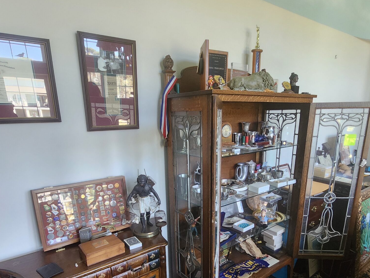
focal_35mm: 22
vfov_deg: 59.8
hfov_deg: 76.4
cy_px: 183
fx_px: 235
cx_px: 185
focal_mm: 1.74
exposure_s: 1/60
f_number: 2.2
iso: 320
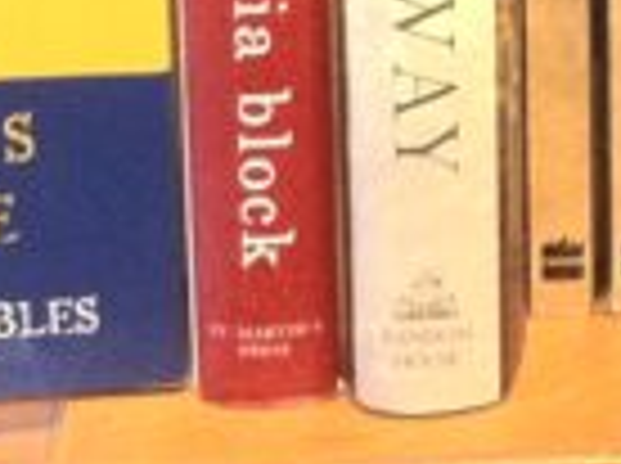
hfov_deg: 10.8
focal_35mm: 178
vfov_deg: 7.8
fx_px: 3188
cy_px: -583
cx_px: 864
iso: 320
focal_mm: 3.85
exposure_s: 1/15
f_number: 2.8
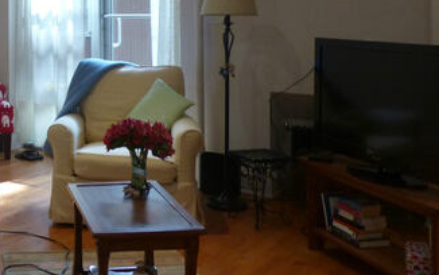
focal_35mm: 52
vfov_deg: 23.9
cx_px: 26
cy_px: 7
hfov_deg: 35.9
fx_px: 622
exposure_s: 1/60
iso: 250
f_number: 2.8
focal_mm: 4.5
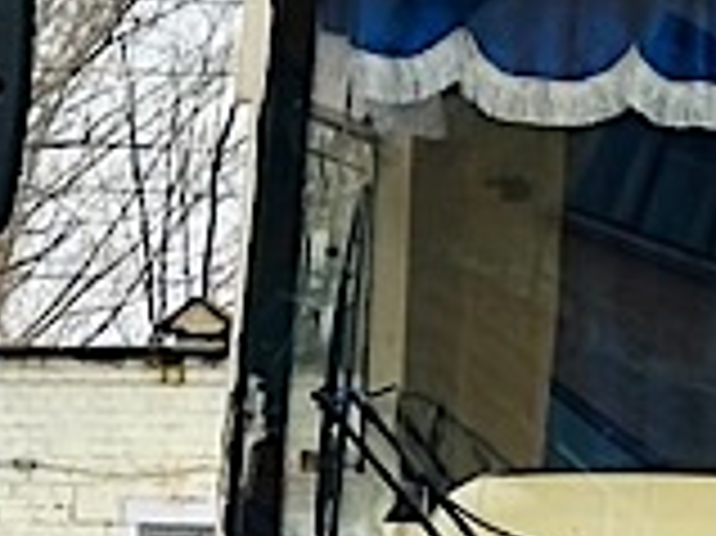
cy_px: 32
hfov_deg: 5.3
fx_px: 7503
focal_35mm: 363
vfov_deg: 4.1
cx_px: 1702
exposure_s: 1/604
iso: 64
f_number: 1.78
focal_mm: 6.86
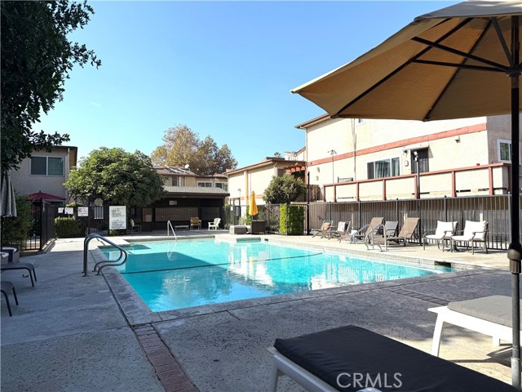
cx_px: 261
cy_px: 196
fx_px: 362
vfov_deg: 56.8
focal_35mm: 24
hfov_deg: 71.6
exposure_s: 1/5714
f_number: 1.78
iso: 80
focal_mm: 6.76
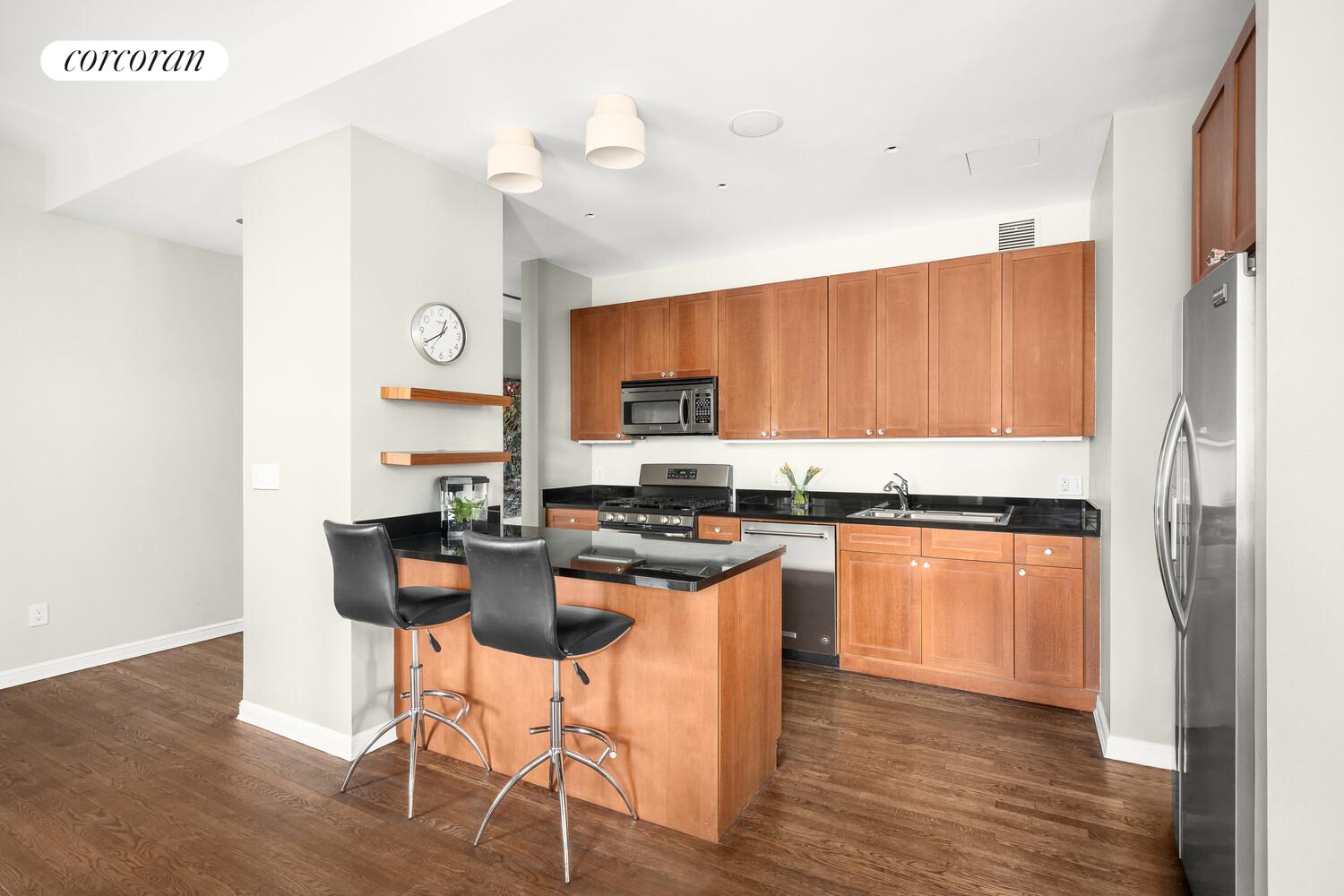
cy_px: 448
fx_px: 635
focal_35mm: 17
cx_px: 672
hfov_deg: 93.3
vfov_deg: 70.4
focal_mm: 17
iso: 320
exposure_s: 1/2
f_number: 11
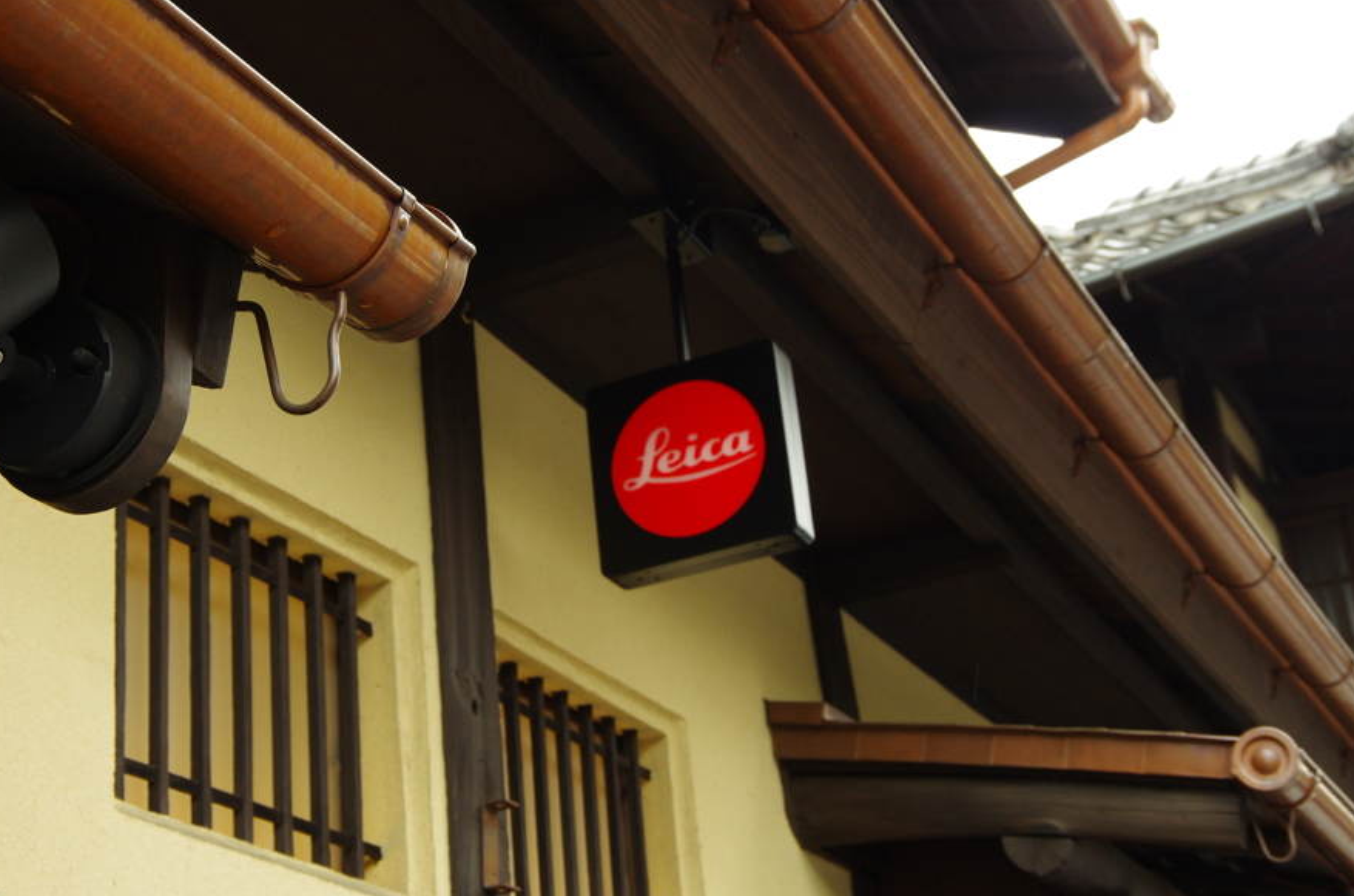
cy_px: 396
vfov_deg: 21.5
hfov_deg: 31.9
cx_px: 598
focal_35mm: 63
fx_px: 2364
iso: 800
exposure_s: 1/100
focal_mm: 36
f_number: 8
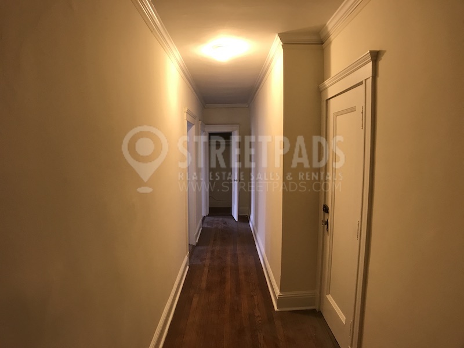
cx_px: 232
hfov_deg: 63.4
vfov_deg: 49.7
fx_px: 375
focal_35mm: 28
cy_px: 174
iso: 50
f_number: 1.8
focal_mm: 3.99
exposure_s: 1/15
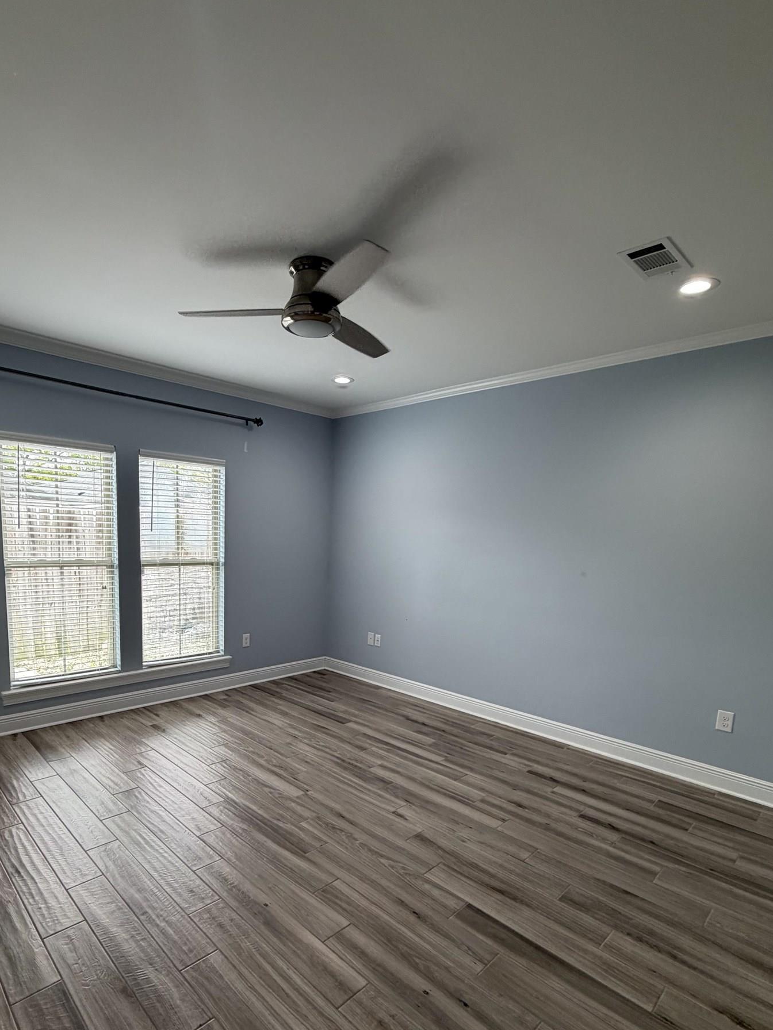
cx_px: 322
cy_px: 612
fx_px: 536
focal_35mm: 18
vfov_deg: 86.8
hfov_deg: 71.1
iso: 160
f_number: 2.2
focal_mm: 2.22
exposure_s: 1/120
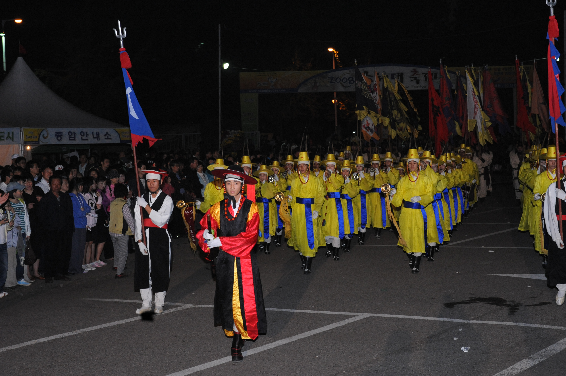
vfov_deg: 19.4
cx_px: 283
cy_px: 188
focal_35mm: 70
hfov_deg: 28.9
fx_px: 1100
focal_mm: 70
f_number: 9
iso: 3200
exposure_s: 1/125
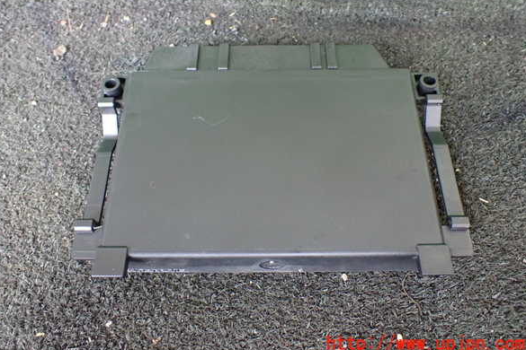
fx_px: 468
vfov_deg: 41.0
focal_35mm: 32
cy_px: 153
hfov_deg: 58.7
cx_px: 260
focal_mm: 5.4
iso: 800
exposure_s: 1/30
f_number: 2.3
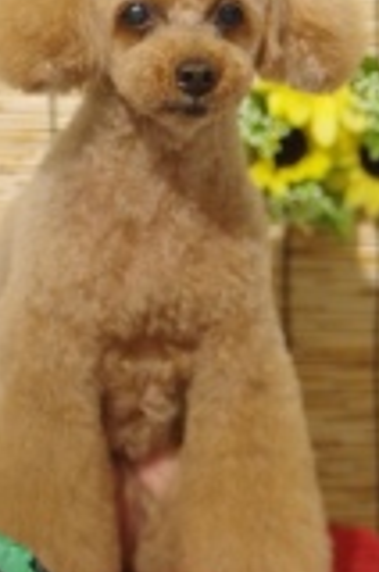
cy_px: 129
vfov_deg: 8.8
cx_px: 182
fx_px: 3727
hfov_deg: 5.8
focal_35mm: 235
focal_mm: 63
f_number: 2.8
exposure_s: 1/100
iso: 320
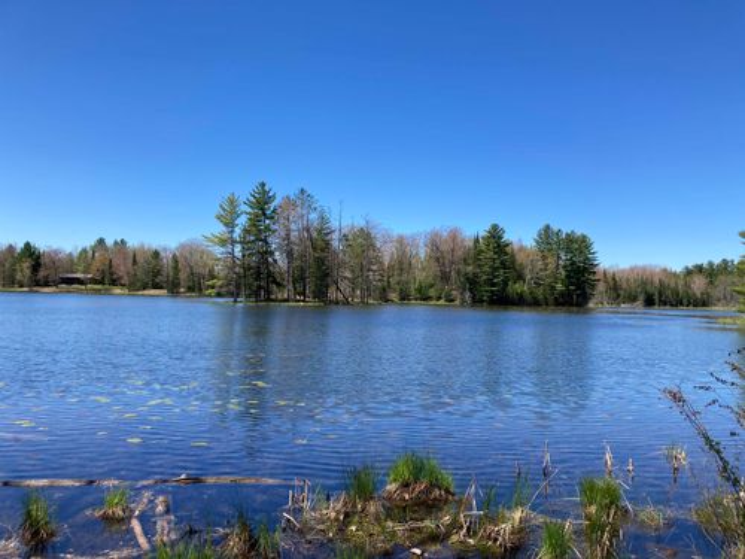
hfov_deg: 63.4
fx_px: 603
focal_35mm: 28
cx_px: 372
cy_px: 280
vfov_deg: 49.7
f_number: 1.8
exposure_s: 1/1499
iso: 20
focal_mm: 3.99
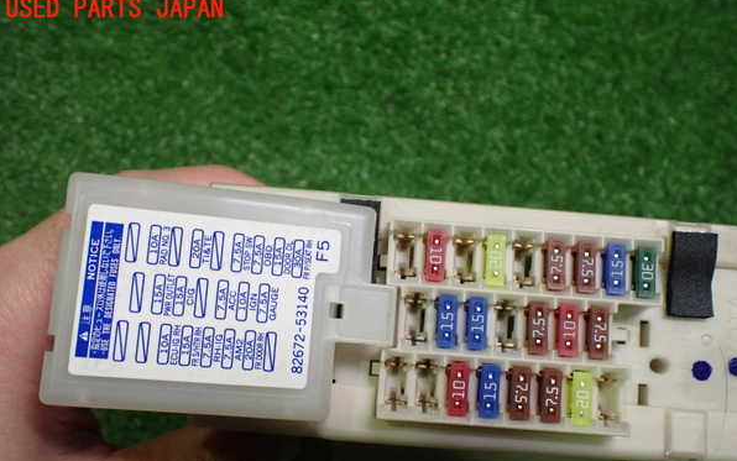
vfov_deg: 39.3
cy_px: 272
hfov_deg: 59.6
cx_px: 370
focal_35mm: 32
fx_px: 643
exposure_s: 1/125
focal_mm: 5.4
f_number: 2.3
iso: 800
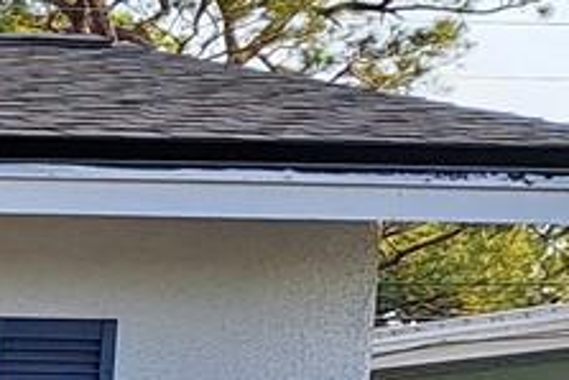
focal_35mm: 179
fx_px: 2831
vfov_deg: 7.3
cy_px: 870
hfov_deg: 8.8
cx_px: -1289
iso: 50
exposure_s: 1/201
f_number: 1.8
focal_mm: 5.23
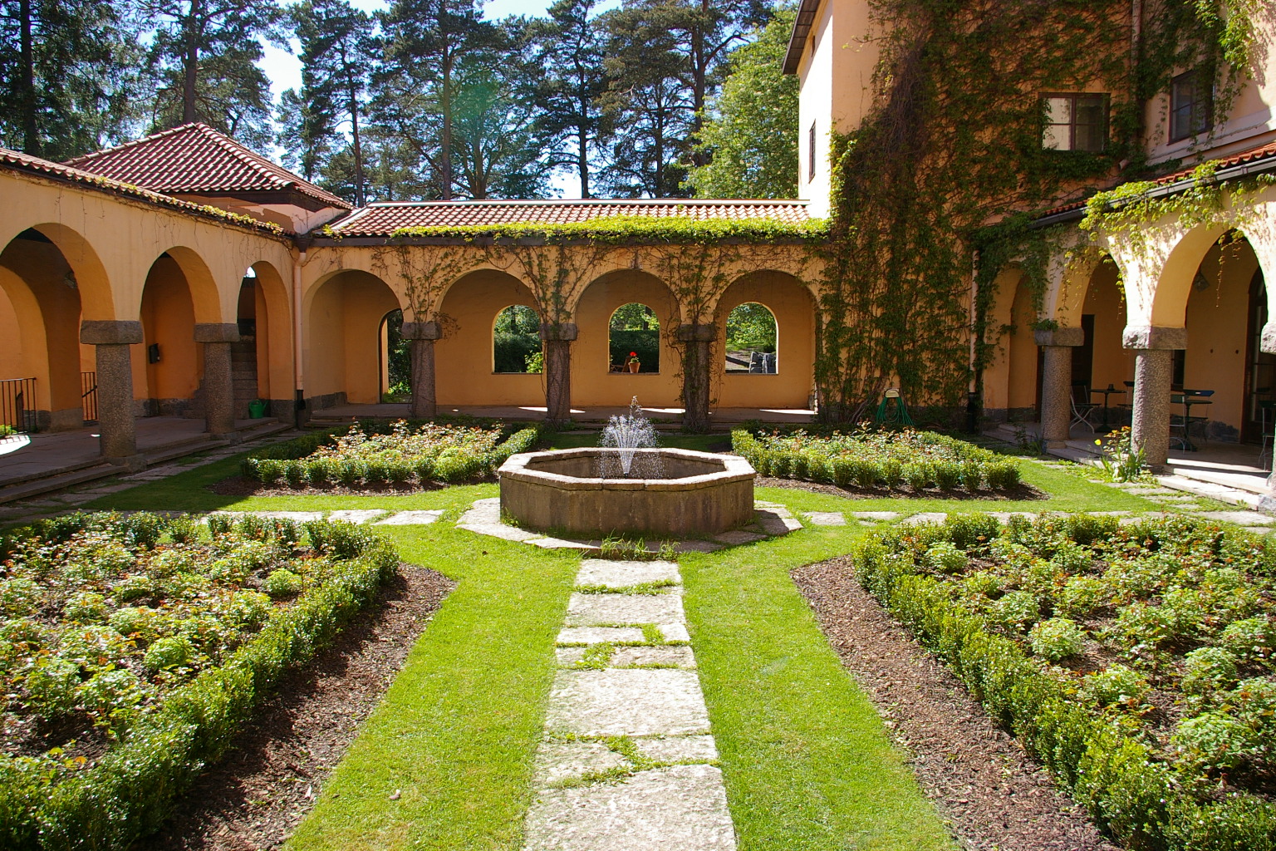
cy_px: 426
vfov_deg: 47.9
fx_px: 957
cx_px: 638
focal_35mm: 27
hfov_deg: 67.4
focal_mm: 18
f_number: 6.7
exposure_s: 1/250
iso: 200
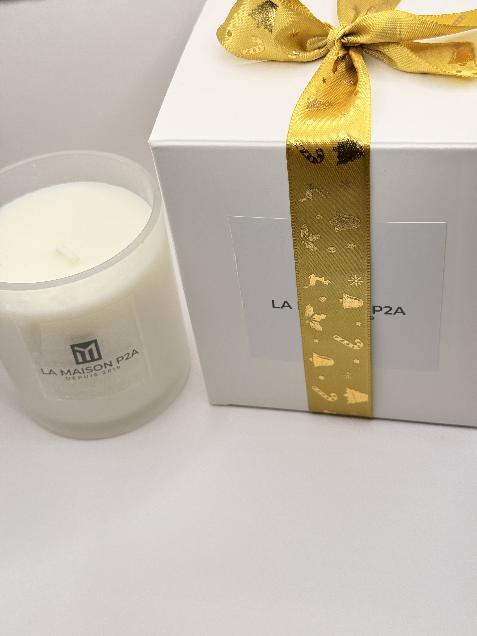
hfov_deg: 30.3
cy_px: 318
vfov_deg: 39.7
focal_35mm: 48
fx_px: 882
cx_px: 238
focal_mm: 6.76
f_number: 1.78
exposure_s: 1/503
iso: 80
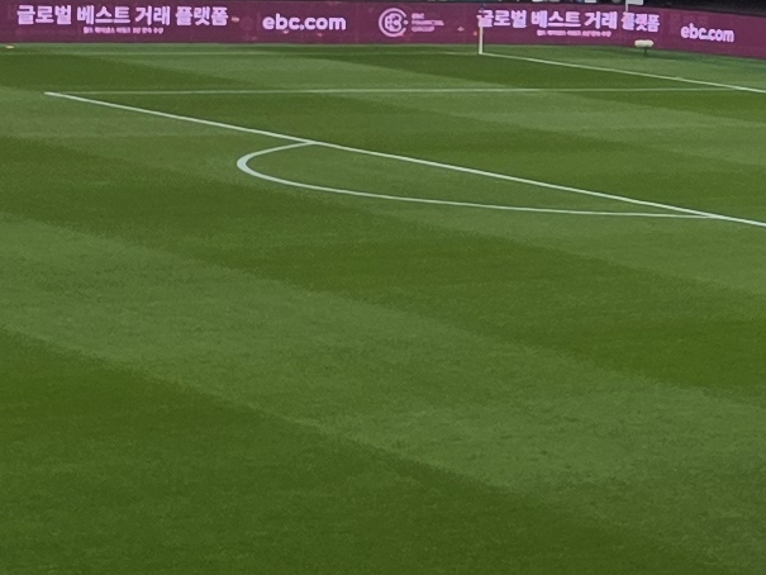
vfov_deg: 9.6
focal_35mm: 152
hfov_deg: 11.1
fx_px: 3364
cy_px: -94
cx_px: 1764
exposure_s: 1/1839
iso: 80
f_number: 1.7
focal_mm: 6.3
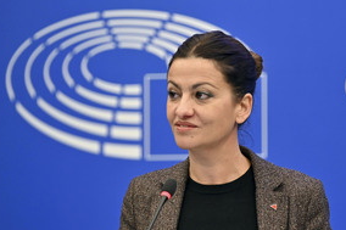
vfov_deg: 5.6
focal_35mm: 246
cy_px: 162
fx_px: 2363
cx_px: 217
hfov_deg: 8.4
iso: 640
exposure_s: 1/160
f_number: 2.8
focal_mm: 155
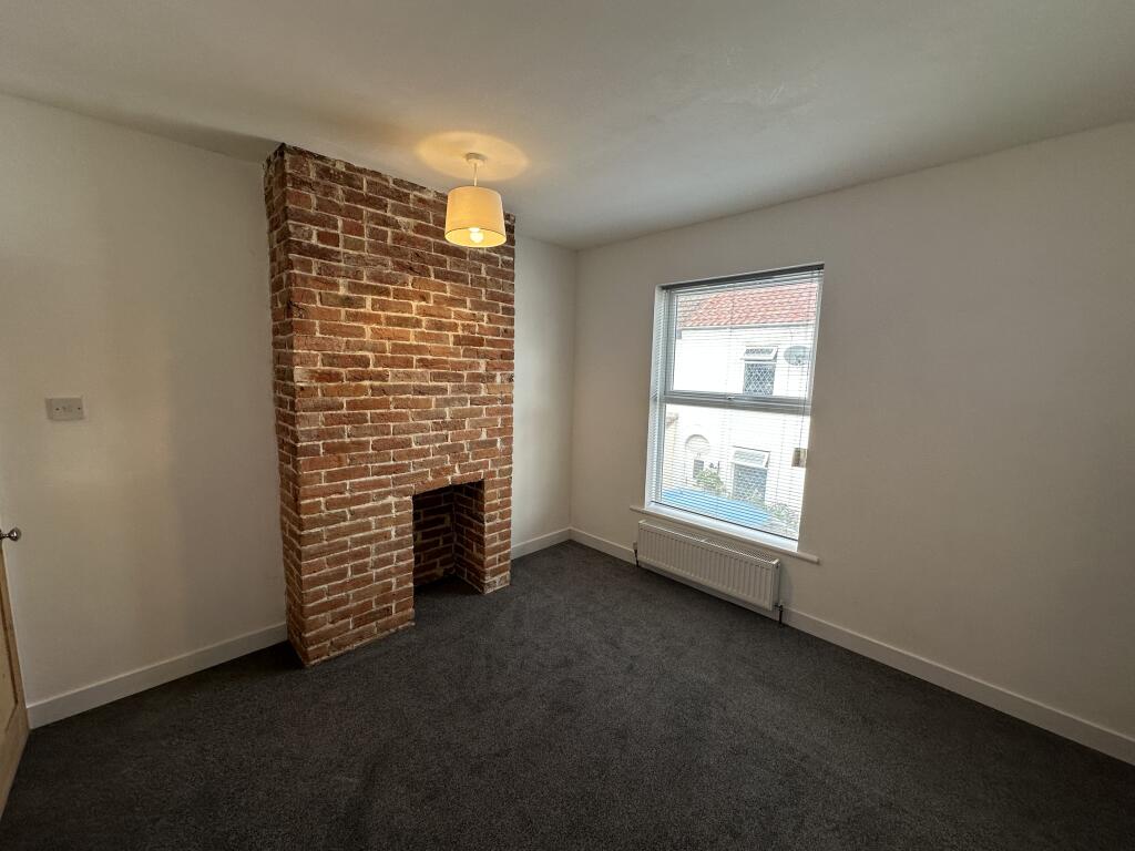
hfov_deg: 102.1
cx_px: 568
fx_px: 459
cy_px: 426
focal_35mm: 14
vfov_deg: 85.7
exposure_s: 1/99
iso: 64
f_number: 2.2
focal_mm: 2.22
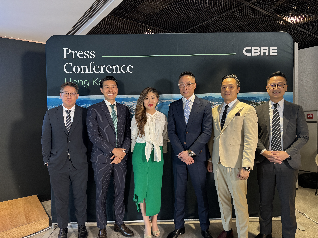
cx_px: 159
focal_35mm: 24
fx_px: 220
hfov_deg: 71.6
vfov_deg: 56.8
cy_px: 119
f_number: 1.78
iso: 250
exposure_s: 1/60
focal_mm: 6.76
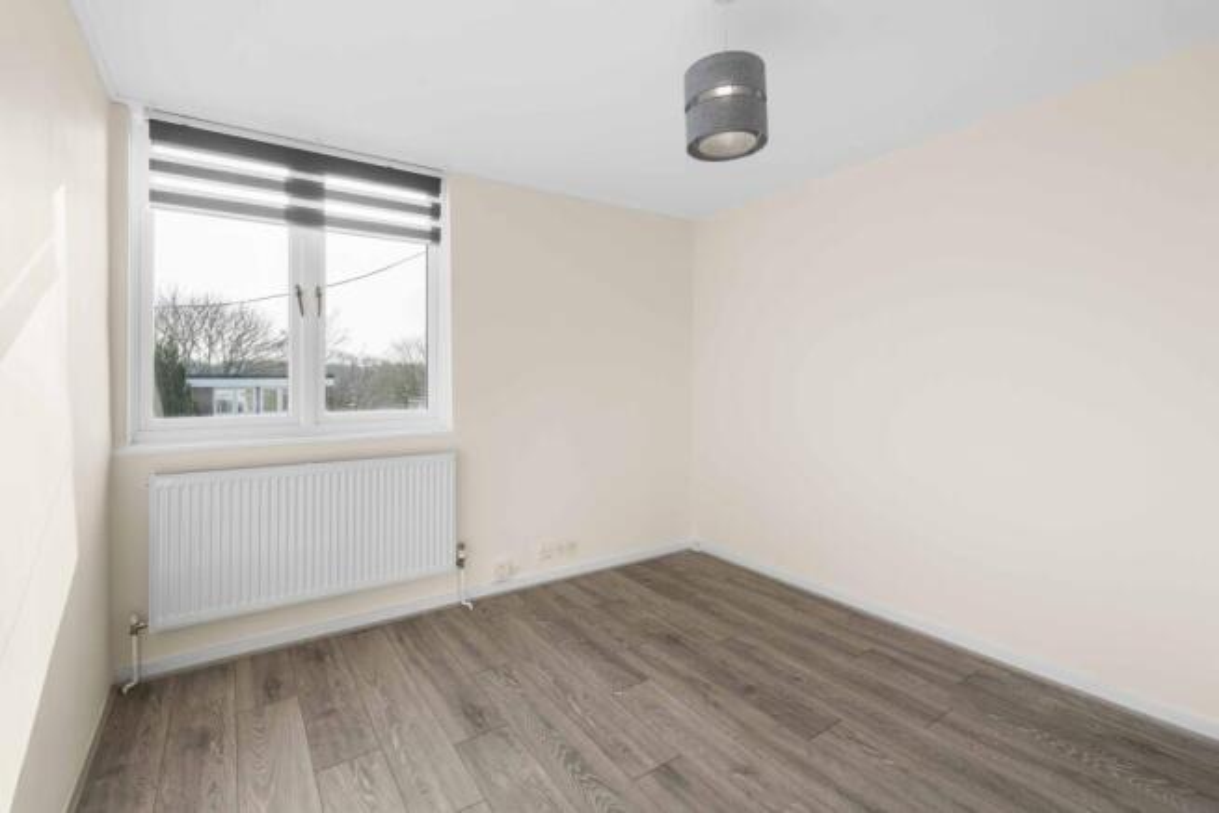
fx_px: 542
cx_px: 610
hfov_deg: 96.7
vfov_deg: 73.8
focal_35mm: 16
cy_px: 406
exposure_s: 1/40
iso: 320
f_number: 8
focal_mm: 16
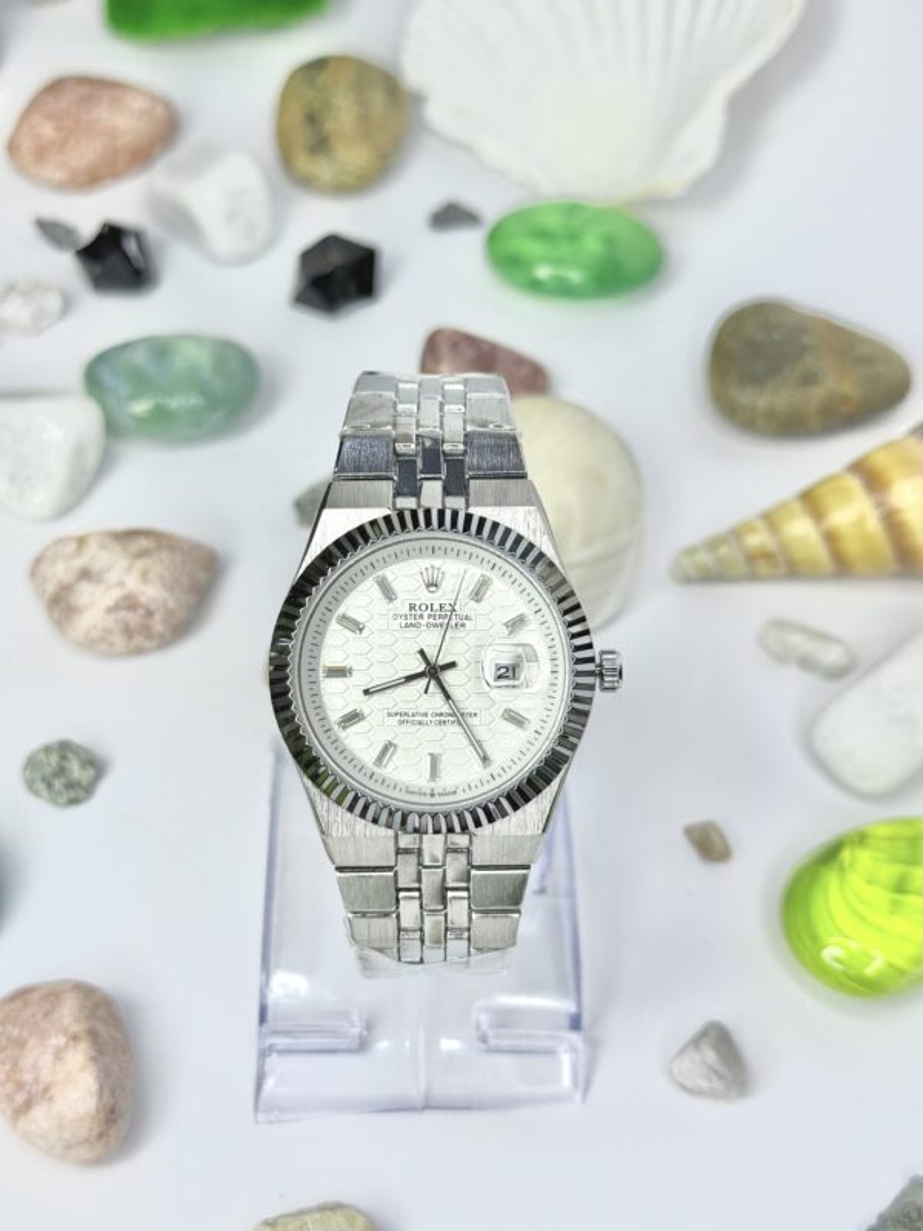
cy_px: 616
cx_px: 462
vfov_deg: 39.7
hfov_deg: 30.3
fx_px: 1706
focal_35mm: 48
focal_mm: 6.76
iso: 64
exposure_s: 1/392
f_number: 1.78
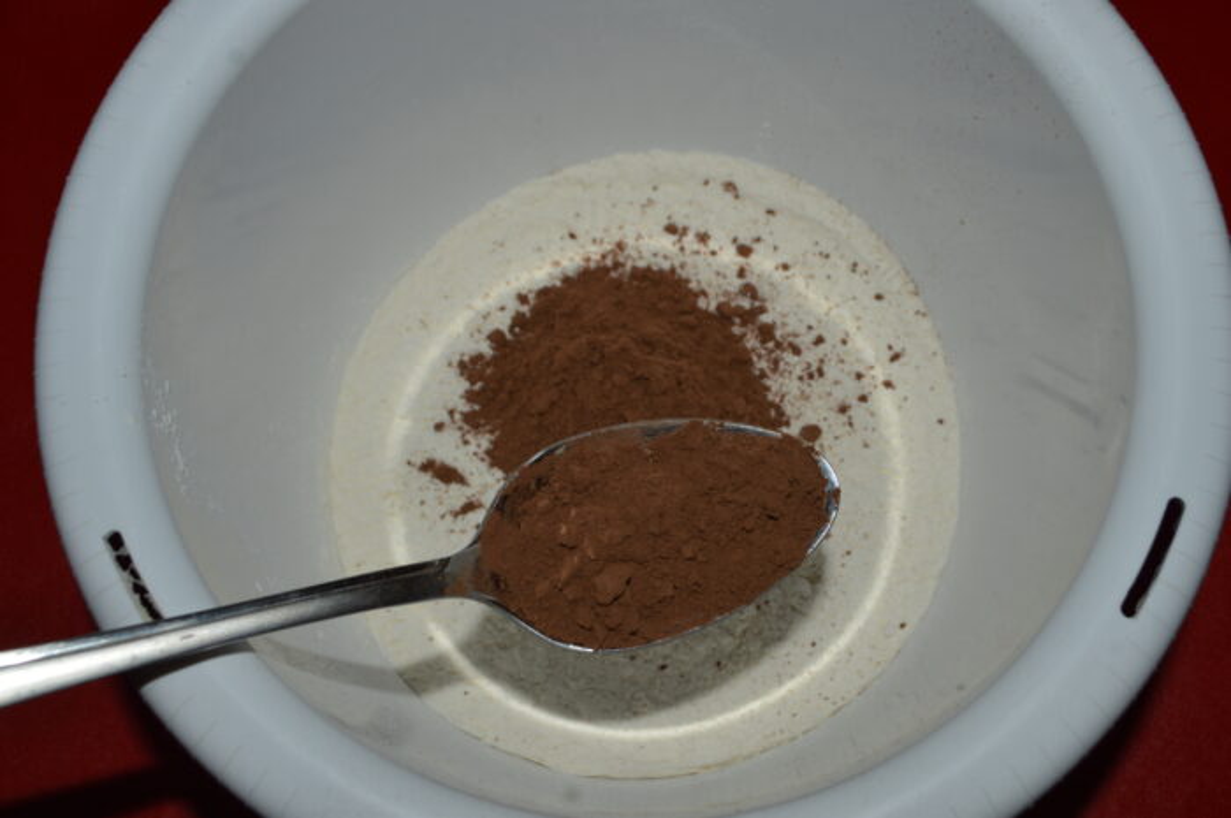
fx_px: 1486
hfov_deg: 45.0
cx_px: 616
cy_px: 409
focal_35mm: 44
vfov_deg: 30.8
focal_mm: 29
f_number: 8
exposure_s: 1/60
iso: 100
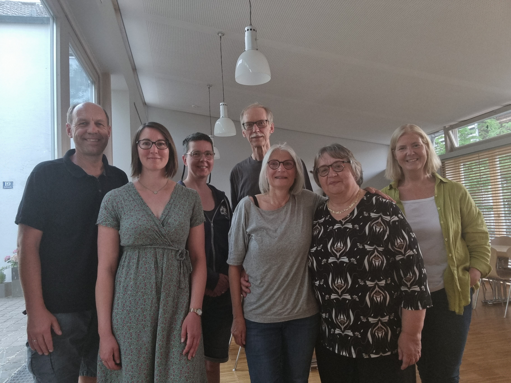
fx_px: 369
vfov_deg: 54.9
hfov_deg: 69.4
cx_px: 256
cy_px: 192
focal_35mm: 25
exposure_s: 1/50
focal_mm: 3.3
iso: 250
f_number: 2.2
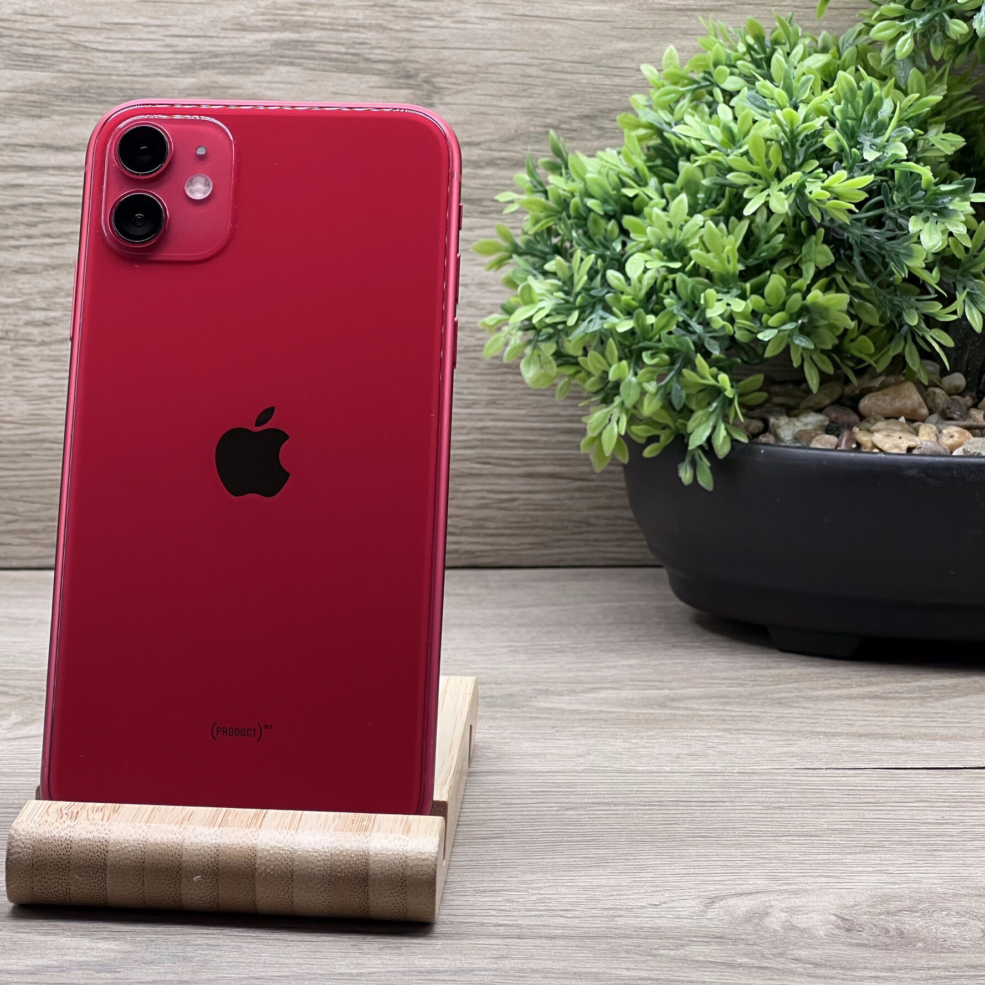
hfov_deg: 17.7
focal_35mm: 98
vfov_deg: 17.7
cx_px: 283
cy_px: 485
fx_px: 3155
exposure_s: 1/100
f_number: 2.8
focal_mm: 9
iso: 100
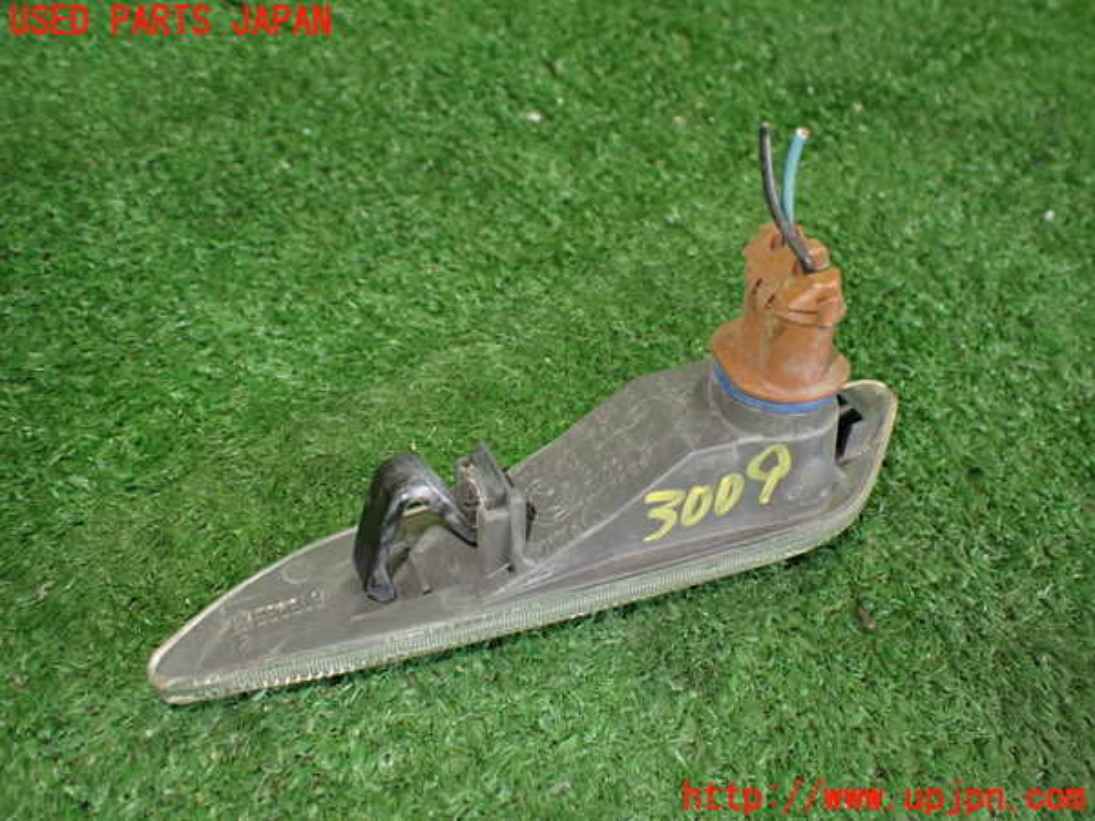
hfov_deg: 60.0
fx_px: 949
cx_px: 548
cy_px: 410
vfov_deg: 46.8
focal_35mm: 30
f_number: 2.3
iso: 800
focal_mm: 5.4
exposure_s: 1/125
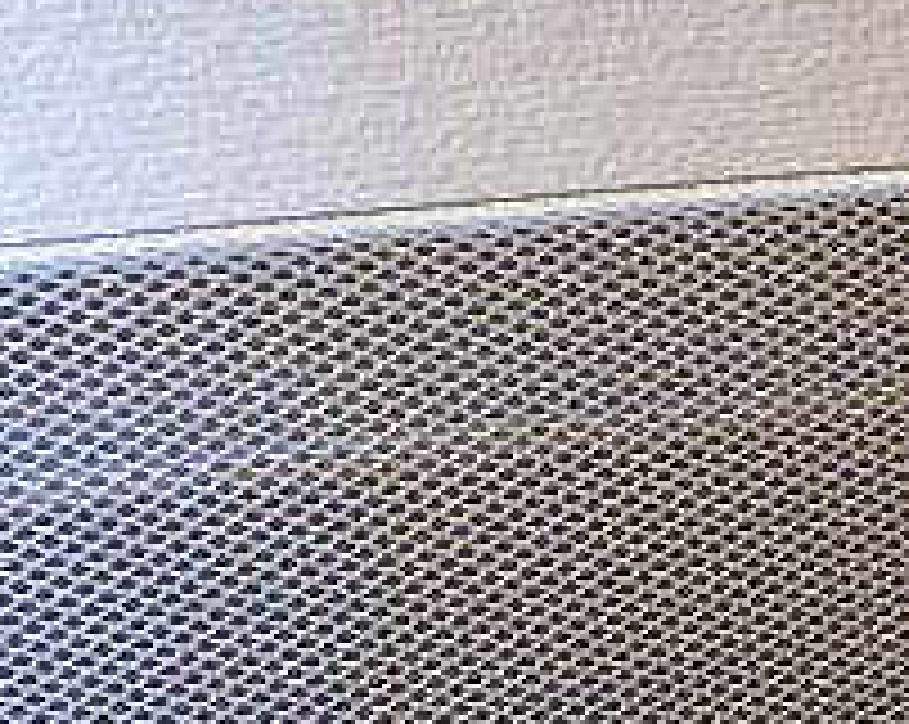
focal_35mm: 65
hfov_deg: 25.8
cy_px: 944
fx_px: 1746
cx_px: 1120
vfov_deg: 21.2
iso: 800
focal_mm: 3.7
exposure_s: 1/15
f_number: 3.5
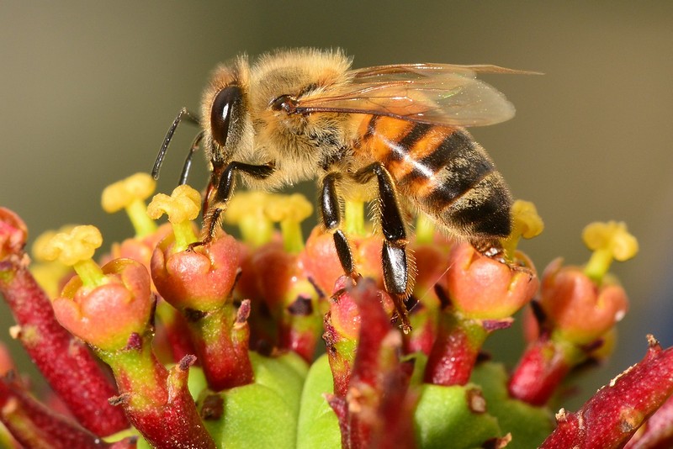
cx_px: 336
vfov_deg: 9.2
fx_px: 2805
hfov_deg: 13.7
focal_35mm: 150
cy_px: 224
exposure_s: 1/60
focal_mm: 150
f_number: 20
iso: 400
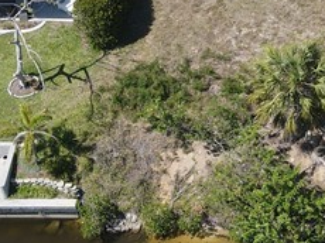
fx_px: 1004
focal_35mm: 107
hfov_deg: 18.1
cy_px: 3
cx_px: 302
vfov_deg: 13.6
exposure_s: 1/500
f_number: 2.8
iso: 100
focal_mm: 4.5
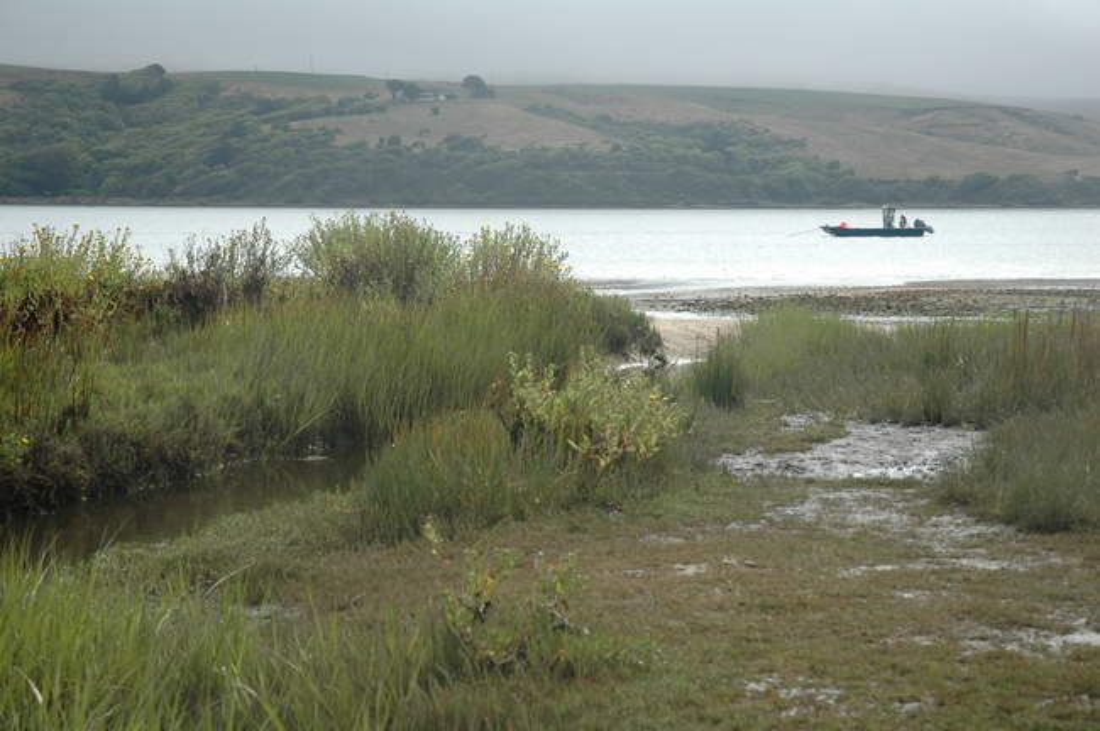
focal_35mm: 90
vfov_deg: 15.2
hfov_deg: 22.6
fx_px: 2747
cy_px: 366
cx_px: 550
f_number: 5.6
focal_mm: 60
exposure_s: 1/800
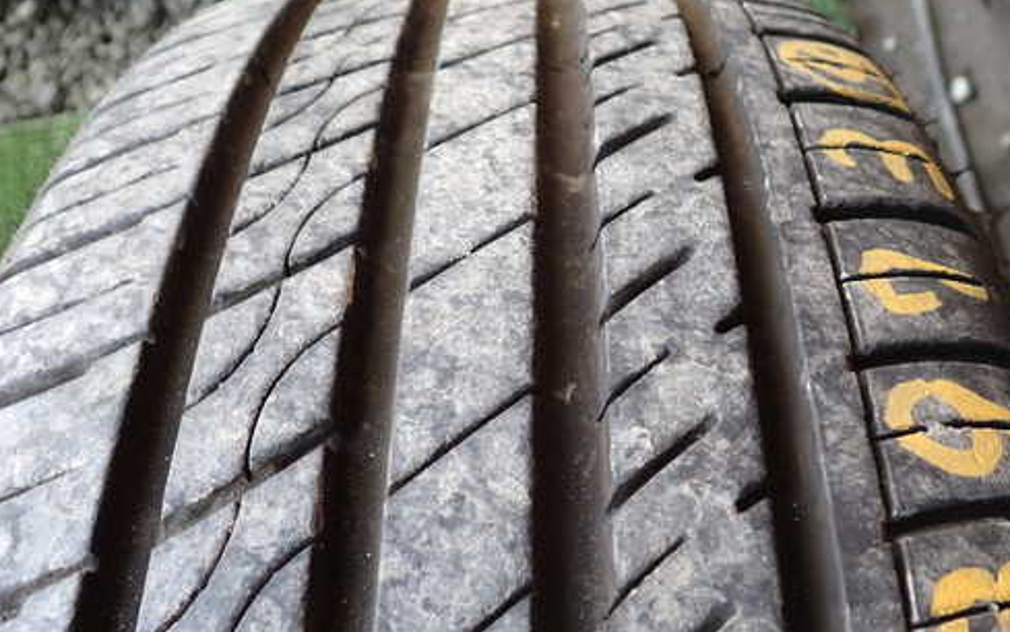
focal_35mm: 39
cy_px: 324
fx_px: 1074
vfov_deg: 32.8
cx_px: 471
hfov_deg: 50.3
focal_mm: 5.4
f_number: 2.3
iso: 200
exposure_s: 1/100
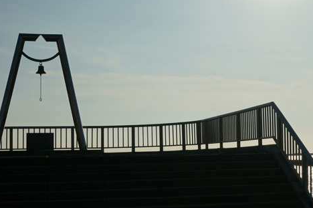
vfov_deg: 16.6
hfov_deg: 24.2
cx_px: 264
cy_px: 103
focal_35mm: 82
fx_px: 713
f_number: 9
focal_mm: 25
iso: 100
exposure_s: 1/1600
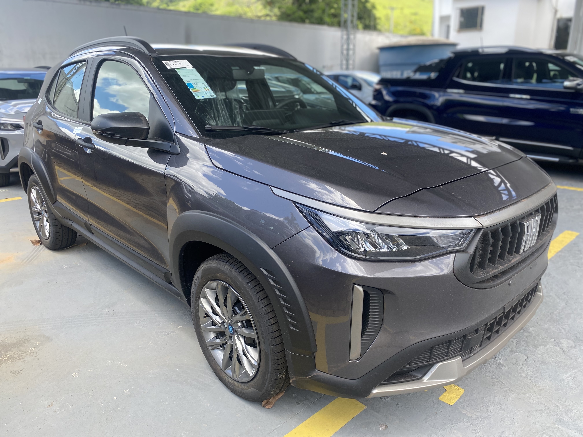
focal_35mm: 26
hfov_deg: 67.3
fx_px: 438
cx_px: 292
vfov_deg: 53.1
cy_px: 218
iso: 32
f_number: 1.8
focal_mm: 4.25
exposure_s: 1/499
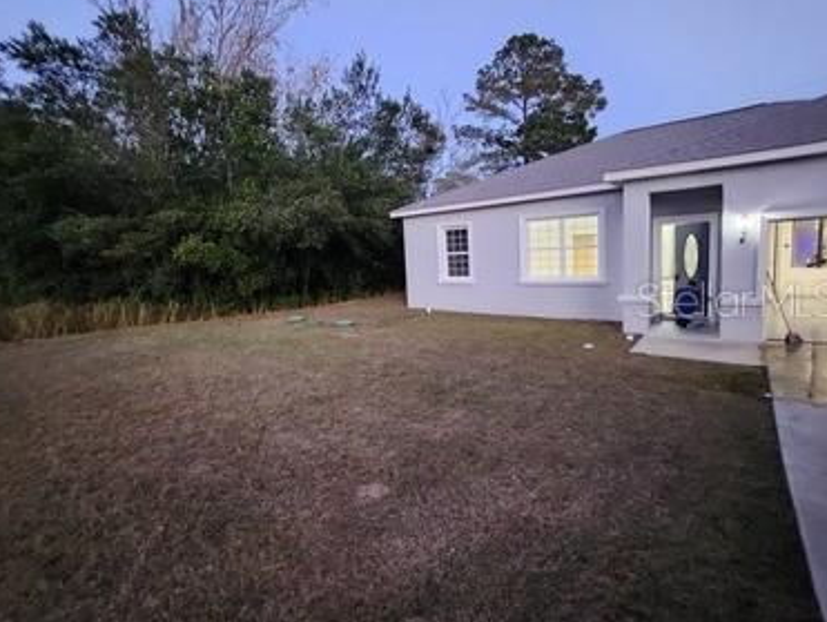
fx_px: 335
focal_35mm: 14
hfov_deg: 102.0
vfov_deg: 85.7
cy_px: 299
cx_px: 401
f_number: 2.2
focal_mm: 1.7
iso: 800
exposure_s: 1/24
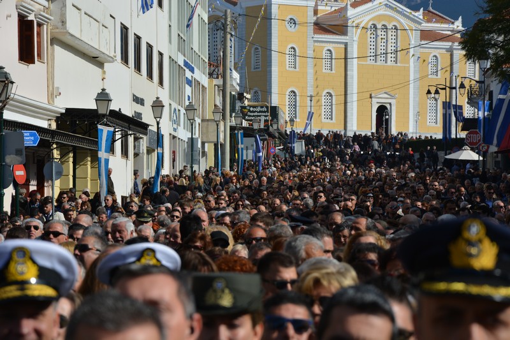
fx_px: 2231
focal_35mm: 158
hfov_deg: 13.0
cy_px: 170
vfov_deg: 8.7
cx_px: 255
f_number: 8
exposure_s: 1/1000
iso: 200
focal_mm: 105
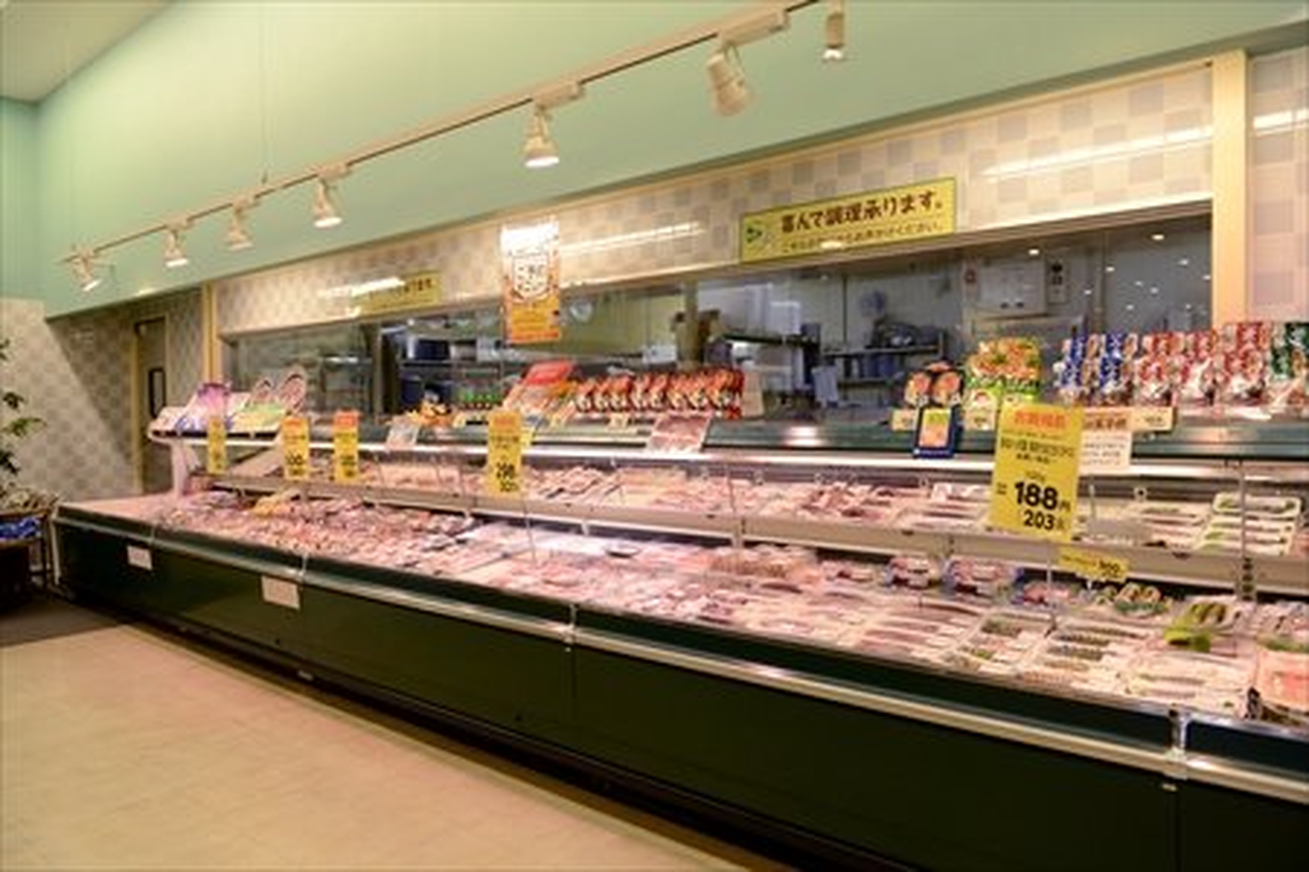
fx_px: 873
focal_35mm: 24
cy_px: 436
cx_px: 654
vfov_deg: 53.1
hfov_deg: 73.7
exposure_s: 1/200
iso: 500
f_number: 4
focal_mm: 24
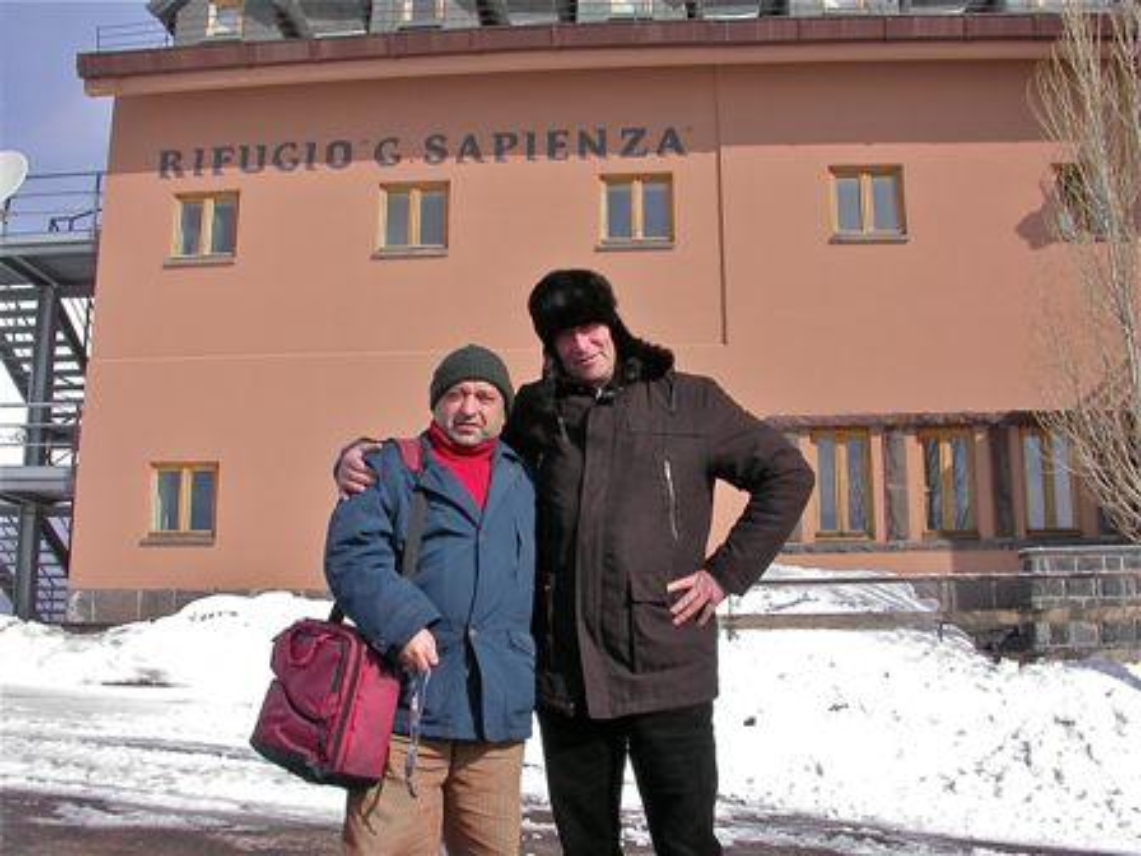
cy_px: 428
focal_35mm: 38
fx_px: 1253
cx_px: 570
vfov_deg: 37.7
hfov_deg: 49.0
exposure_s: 1/357
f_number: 7.5
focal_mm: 7.85
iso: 100
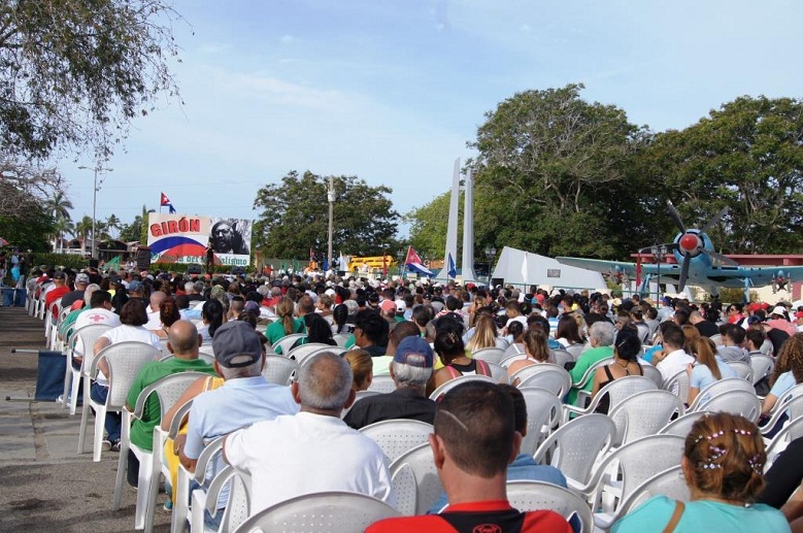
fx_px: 869
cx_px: 402
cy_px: 266
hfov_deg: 49.6
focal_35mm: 39
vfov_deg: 34.1
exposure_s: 1/125
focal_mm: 26
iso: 100
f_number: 10
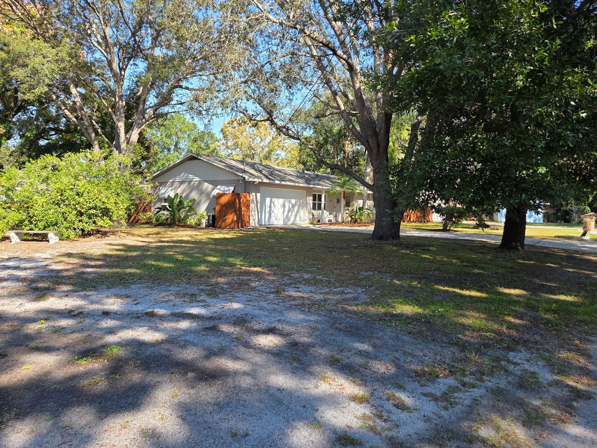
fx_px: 414
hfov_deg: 71.6
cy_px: 215
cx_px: 294
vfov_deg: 56.8
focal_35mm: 24
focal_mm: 5.4
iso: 80
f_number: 1.8
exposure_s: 1/1283
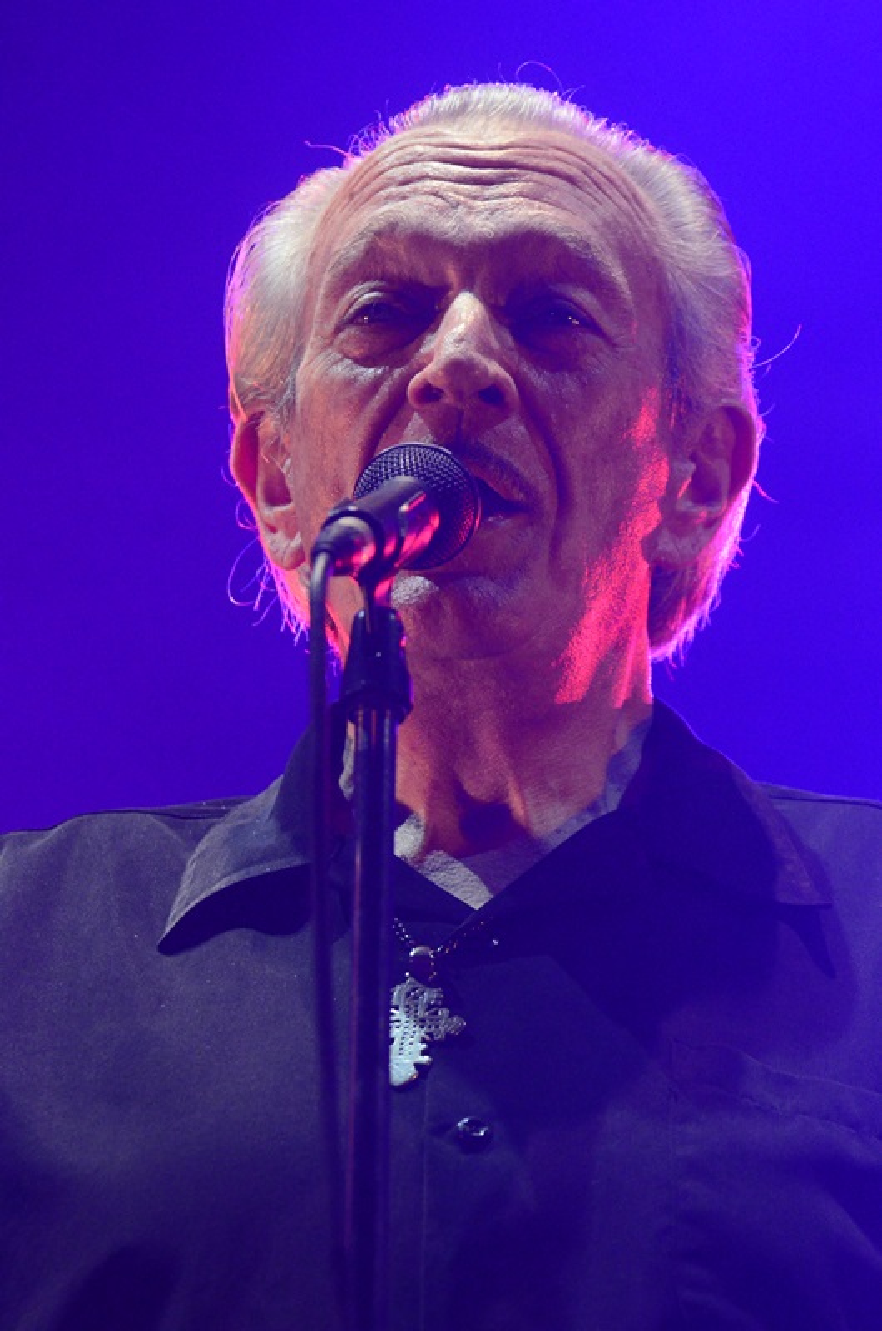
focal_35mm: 345
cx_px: 441
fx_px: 12733
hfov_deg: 4.0
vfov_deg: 6.0
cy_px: 666
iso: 4000
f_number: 5.6
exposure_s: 1/500
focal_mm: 230
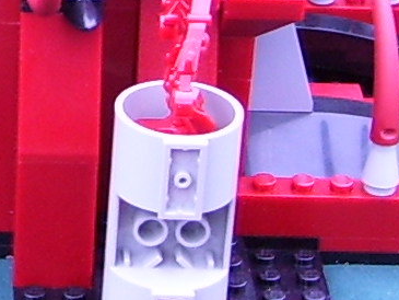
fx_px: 2617
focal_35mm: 227
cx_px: -305
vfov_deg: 6.5
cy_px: -135
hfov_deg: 8.4
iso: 80
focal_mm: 6
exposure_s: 1/90
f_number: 2.7
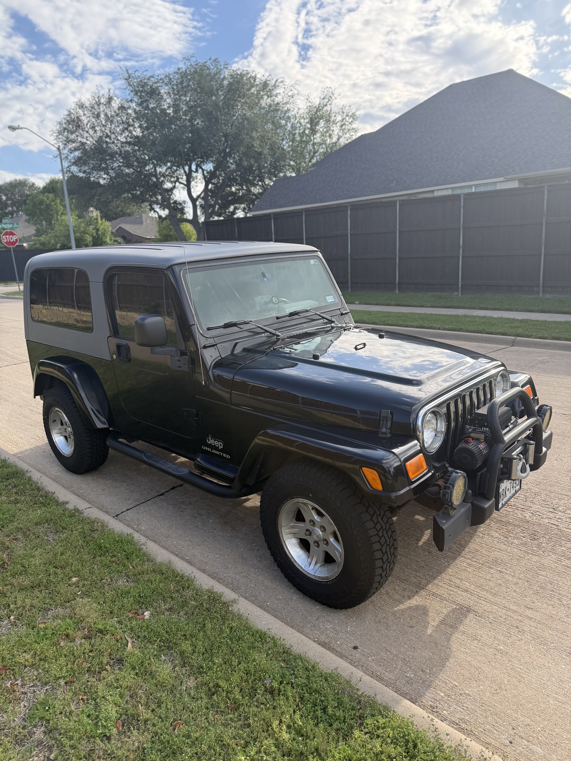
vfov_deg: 71.6
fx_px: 528
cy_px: 380
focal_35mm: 24
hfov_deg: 56.8
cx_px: 286
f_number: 1.78
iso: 100
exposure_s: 1/1250
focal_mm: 6.76
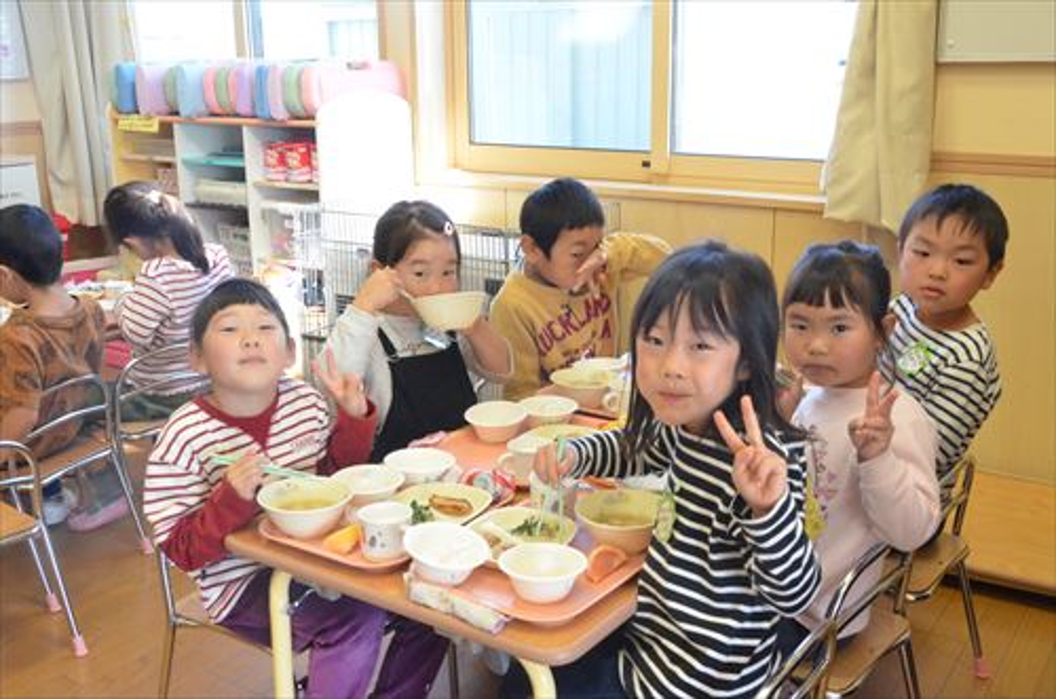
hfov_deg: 53.2
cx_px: 528
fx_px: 1054
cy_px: 350
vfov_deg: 36.7
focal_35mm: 36
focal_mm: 24
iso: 3200
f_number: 10
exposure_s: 1/80
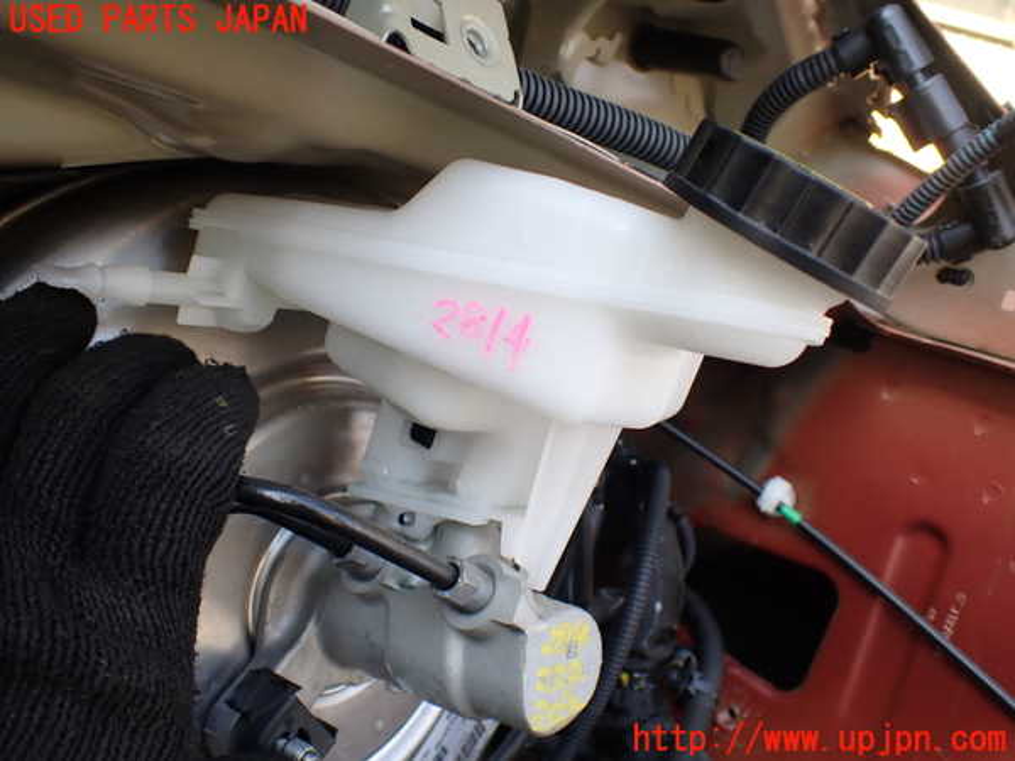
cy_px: 380
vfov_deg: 46.8
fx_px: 880
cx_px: 508
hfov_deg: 60.0
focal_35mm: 30
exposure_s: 1/160
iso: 100
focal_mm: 5.4
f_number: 2.3
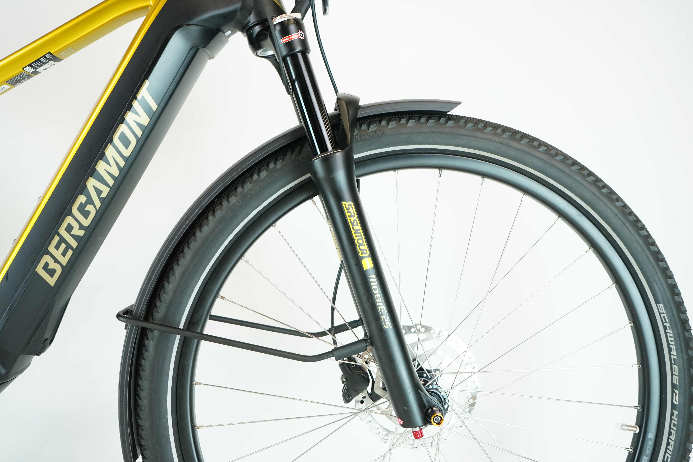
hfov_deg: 63.7
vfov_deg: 45.0
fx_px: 558
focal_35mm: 29
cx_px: 346
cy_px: 231
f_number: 6.3
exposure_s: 1/200
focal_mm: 29
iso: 2500
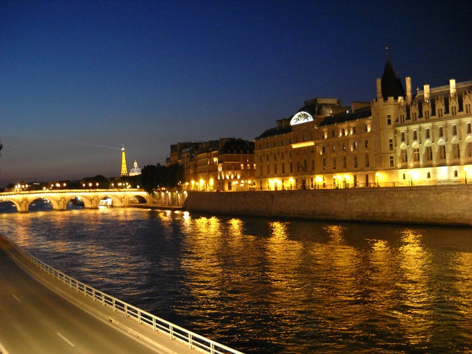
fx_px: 559
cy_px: 177
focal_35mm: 41
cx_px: 236
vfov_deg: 35.1
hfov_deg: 45.8
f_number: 3.1
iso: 400
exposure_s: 1/3
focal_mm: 6.72
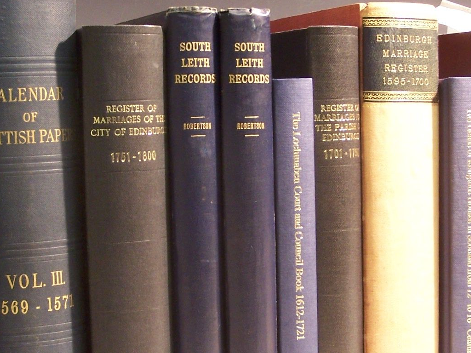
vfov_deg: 17.4
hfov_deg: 23.0
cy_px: 178
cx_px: 242
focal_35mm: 85
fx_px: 1157
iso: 140
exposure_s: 1/8
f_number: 2.9
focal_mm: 7.1
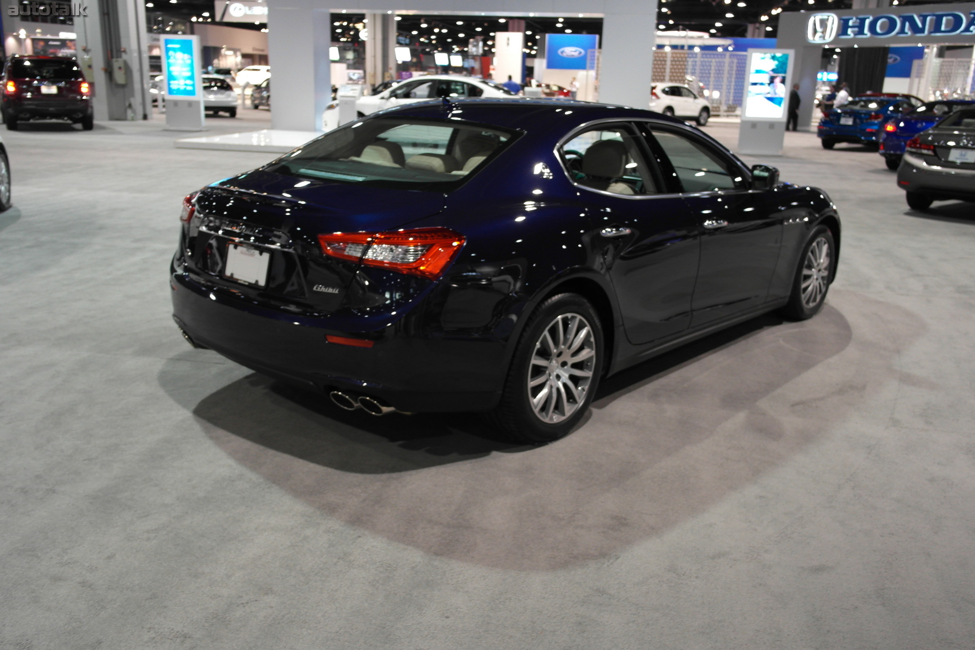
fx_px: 812
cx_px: 488
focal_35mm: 30
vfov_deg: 43.6
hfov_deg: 61.9
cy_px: 325
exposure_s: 1/20
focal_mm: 20
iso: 400
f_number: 3.5
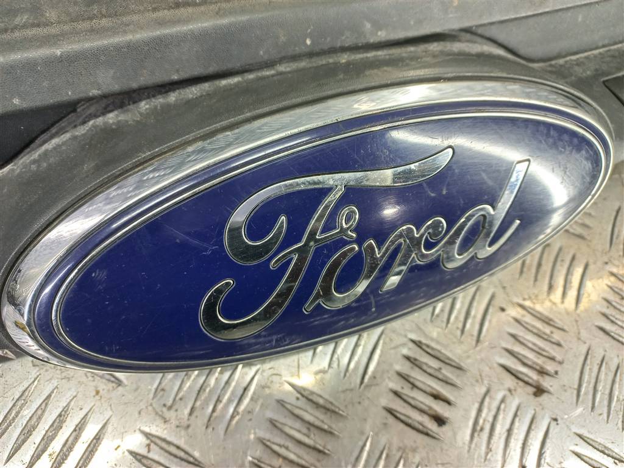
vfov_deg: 54.9
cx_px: 312
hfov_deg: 69.4
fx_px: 451
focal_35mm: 25
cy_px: 234
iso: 200
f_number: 1.8
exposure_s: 1/60
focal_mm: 4.6
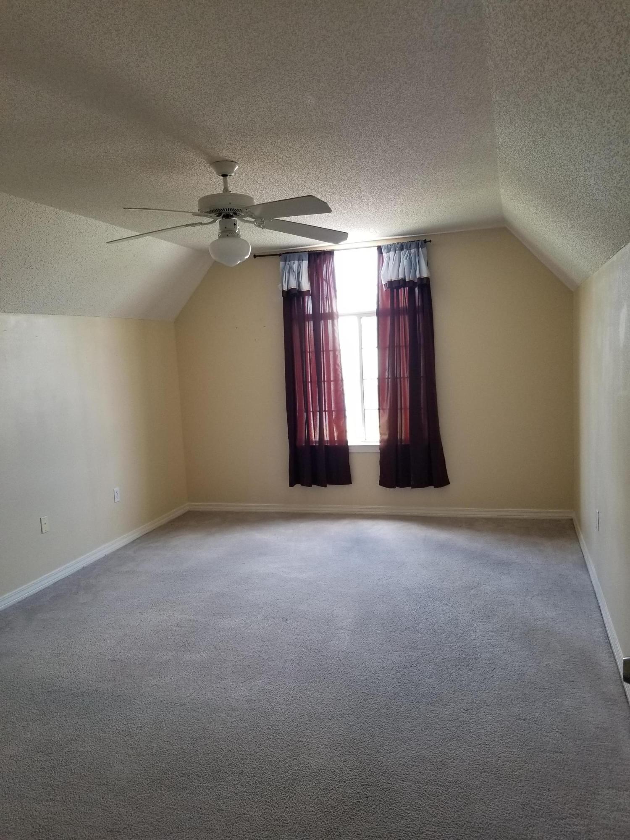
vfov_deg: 67.3
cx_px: 315
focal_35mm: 26
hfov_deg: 53.1
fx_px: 631
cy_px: 420
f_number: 1.7
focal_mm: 4.3
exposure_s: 1/60
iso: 100
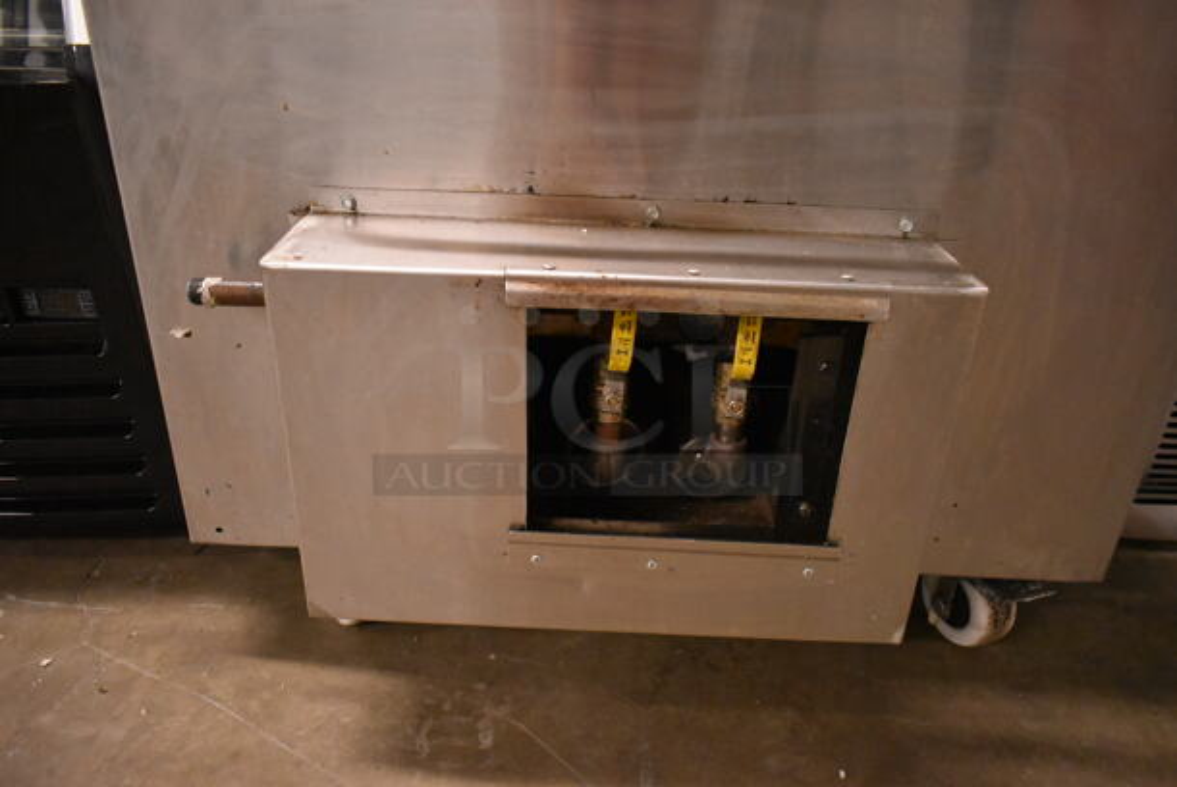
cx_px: 588
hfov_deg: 67.3
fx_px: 884
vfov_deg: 48.0
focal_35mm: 27
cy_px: 394
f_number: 3.5
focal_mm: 18
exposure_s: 1/125
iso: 5000
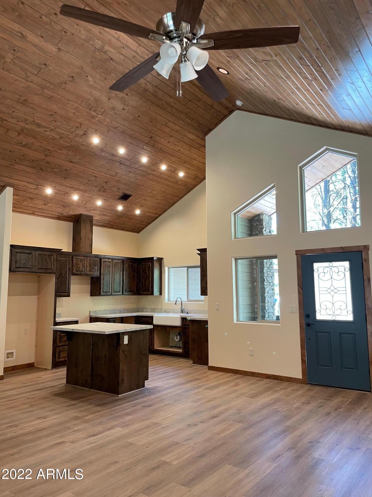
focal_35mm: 26
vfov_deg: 67.3
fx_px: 373
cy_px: 248
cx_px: 186
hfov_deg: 53.1
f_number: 1.6
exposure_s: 1/60
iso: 125
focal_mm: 4.2
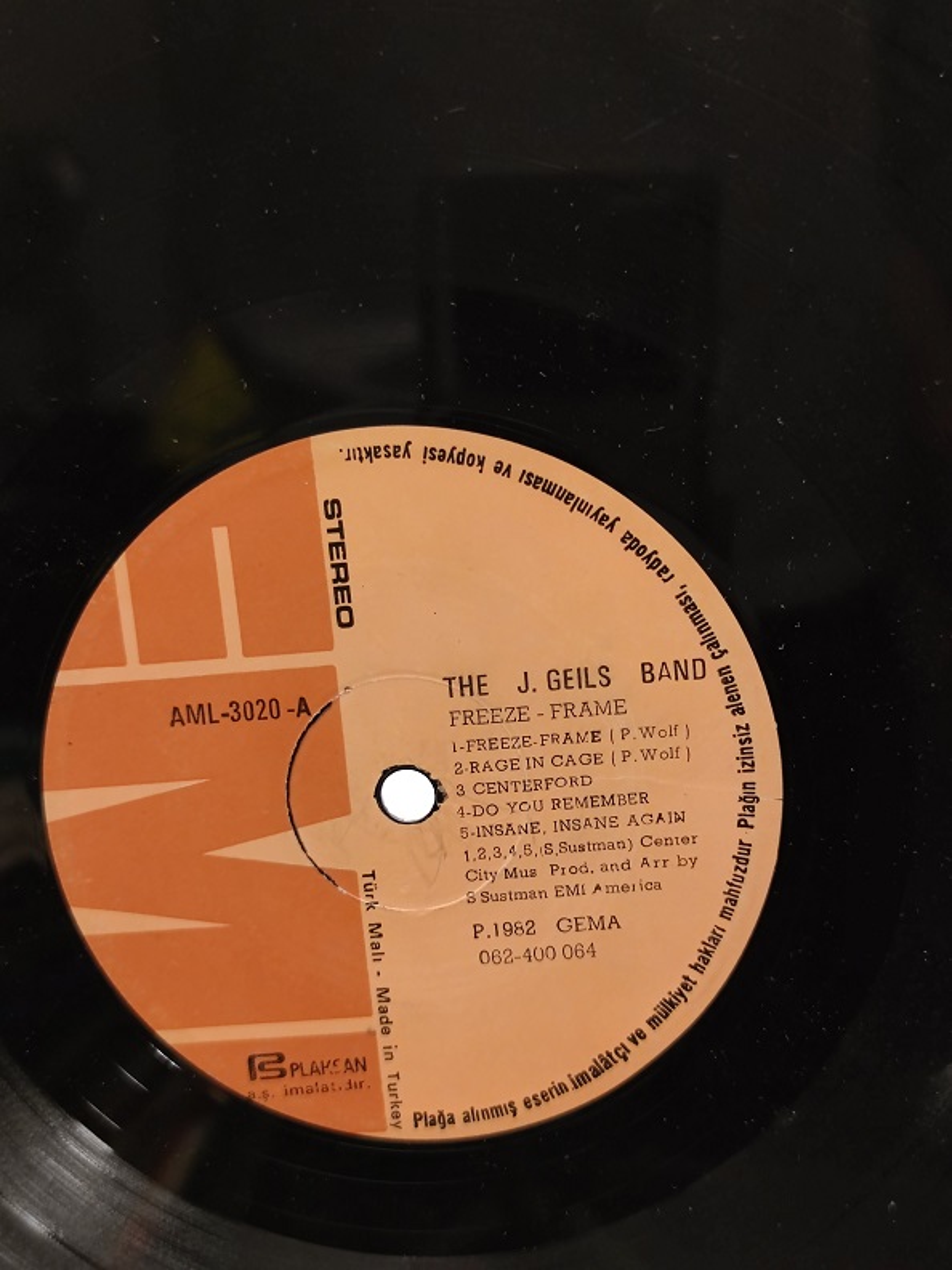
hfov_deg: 30.3
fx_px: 1760
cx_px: 476
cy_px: 635
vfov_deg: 39.7
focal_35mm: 48
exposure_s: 1/60
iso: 812
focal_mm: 6.72
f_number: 1.69
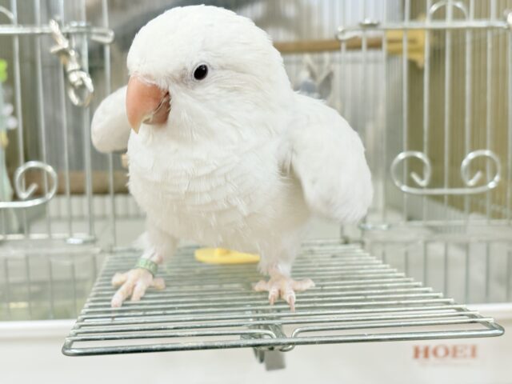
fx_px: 769
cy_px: 192
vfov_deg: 28.0
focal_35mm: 52
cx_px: 256
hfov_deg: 36.8
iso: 64
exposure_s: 1/50
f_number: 1.6
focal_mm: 5.96
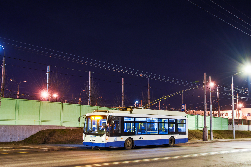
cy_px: 84
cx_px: 126
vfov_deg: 36.9
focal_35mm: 36
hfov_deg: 53.1
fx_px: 251
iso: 125
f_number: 5
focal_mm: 24
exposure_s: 2.5
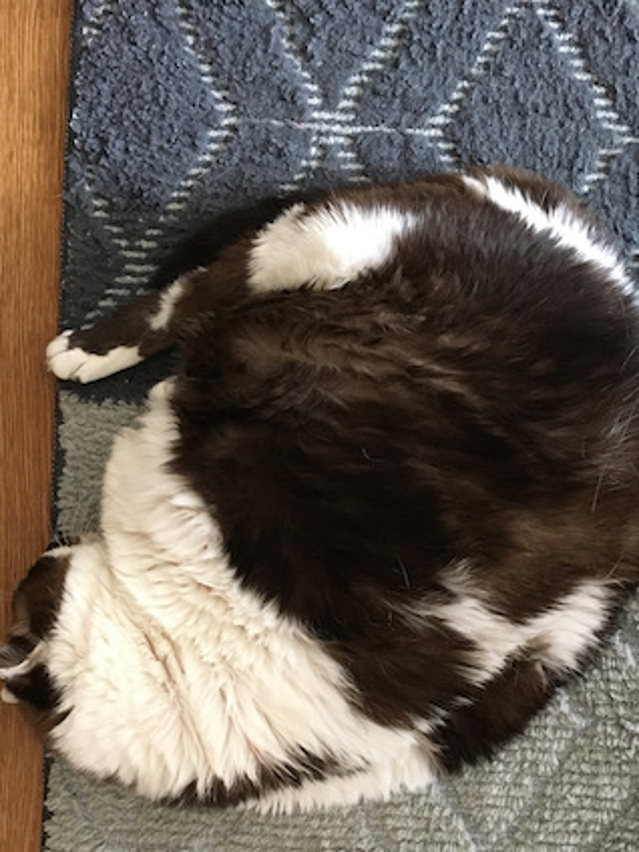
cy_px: 559
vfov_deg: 45.2
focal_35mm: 41
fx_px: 1009
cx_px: 330
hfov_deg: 35.1
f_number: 2.2
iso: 200
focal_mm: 4.15
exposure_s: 1/20
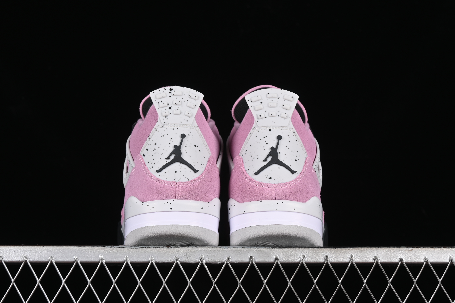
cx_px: 228
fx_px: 948
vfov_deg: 18.2
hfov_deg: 27.0
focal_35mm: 75
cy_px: 152
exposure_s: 1/80
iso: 160
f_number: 8
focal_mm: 50
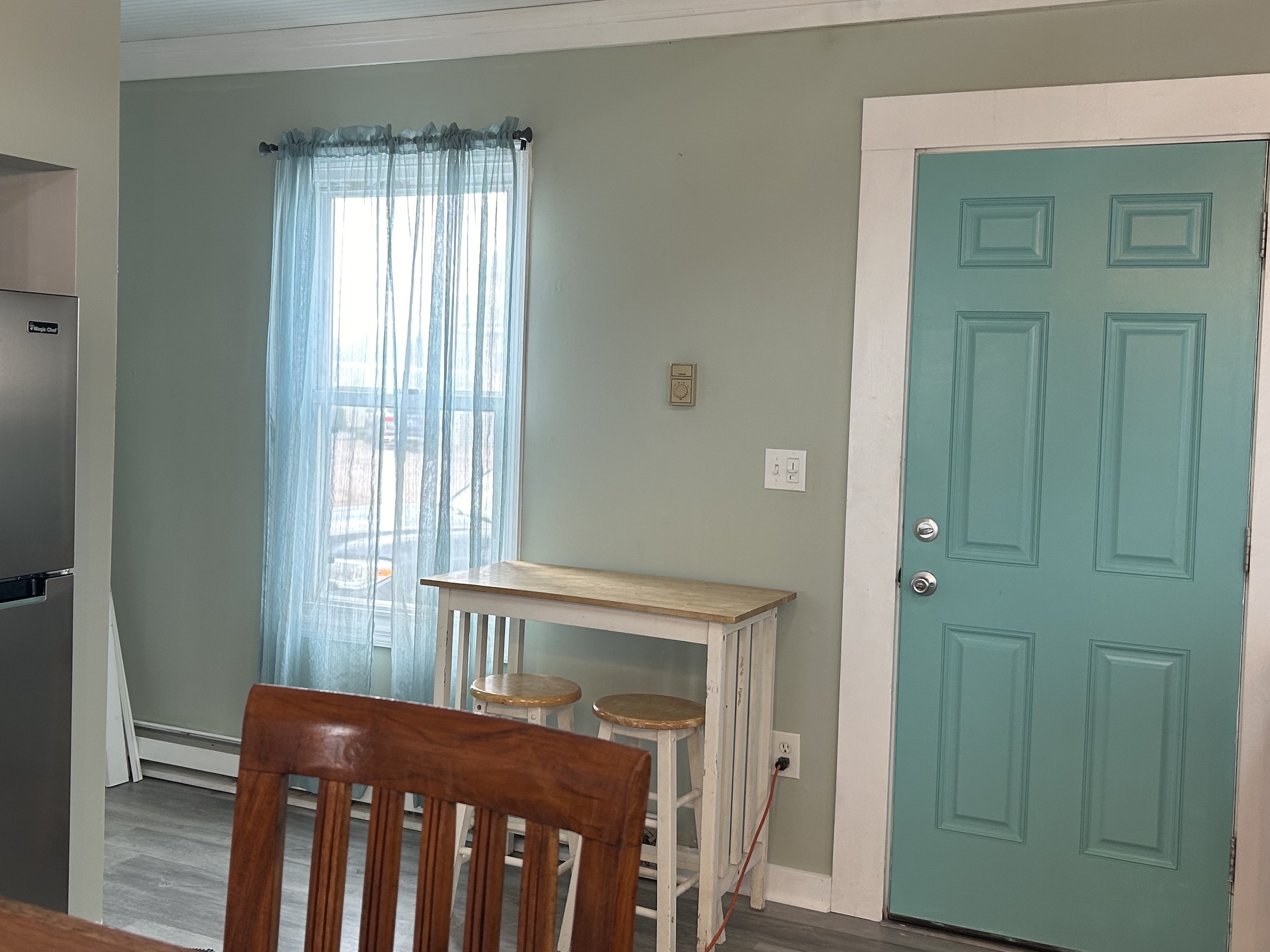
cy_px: 417
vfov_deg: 38.6
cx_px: 561
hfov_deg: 50.0
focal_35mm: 37
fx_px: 1357
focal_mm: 5.7
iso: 80
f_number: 1.5
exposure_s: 1/60
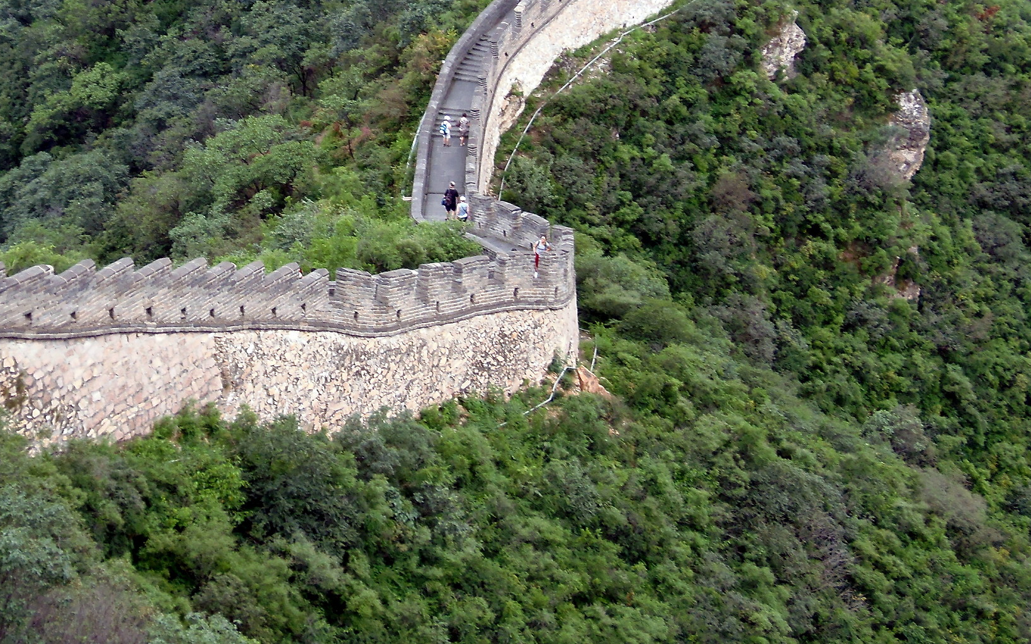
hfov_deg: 23.7
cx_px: 323
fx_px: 2444
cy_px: 172
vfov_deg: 15.0
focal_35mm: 87
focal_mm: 10.4
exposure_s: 1/40
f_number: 3.9
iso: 64
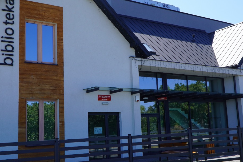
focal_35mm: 48
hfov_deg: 41.0
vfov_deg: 28.1
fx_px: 324
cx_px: 134
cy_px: 72
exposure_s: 1/125
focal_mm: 18
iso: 100
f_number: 9
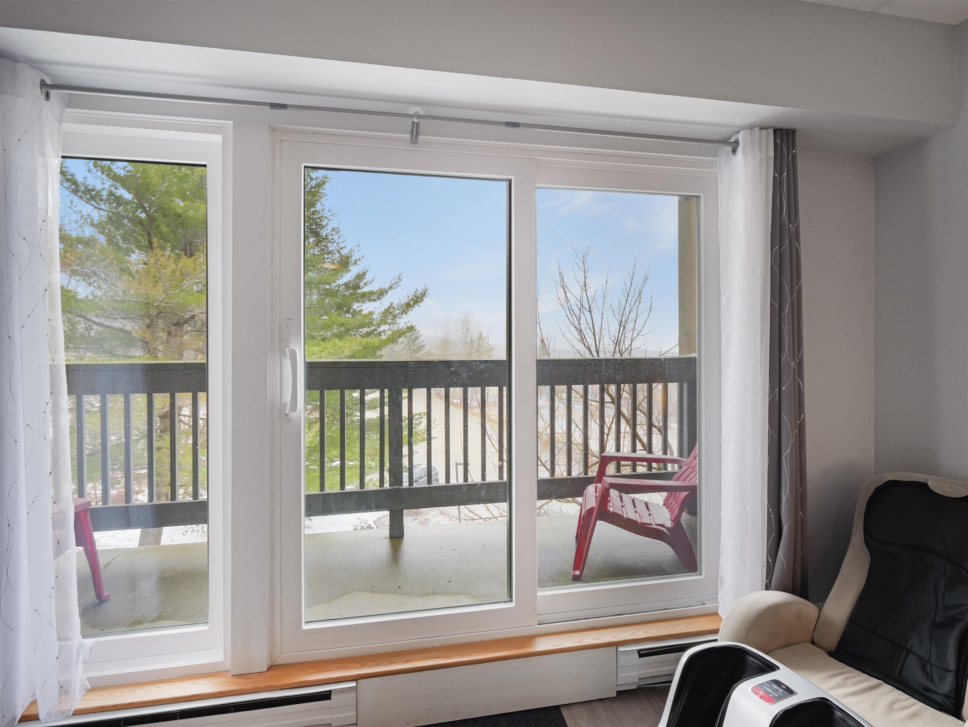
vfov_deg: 78.1
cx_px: 484
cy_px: 364
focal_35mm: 16
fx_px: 448
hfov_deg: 94.5
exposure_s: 1/80
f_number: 2.8
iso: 100
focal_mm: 8
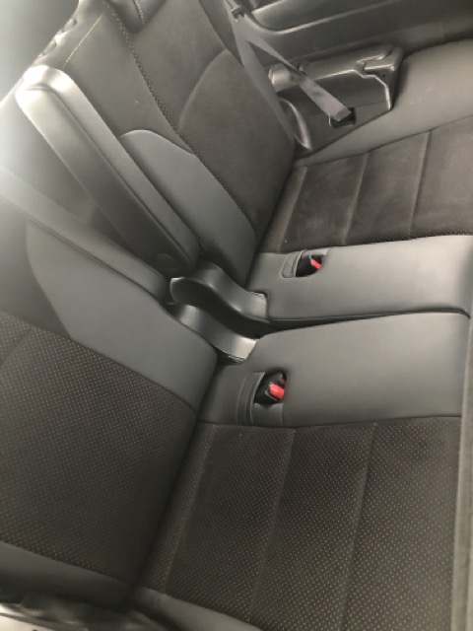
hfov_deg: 49.7
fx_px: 510
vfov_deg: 63.4
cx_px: 236
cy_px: 316
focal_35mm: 28
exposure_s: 1/6
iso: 100
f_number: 1.8
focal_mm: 3.99
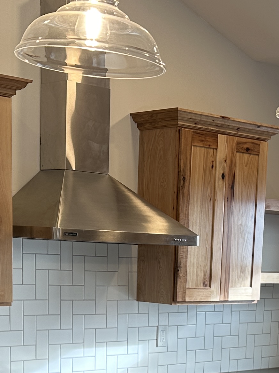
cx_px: 194
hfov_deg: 17.7
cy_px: 425
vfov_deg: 22.1
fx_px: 892
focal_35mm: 83
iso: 64
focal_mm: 6.86
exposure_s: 1/120
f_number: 1.78
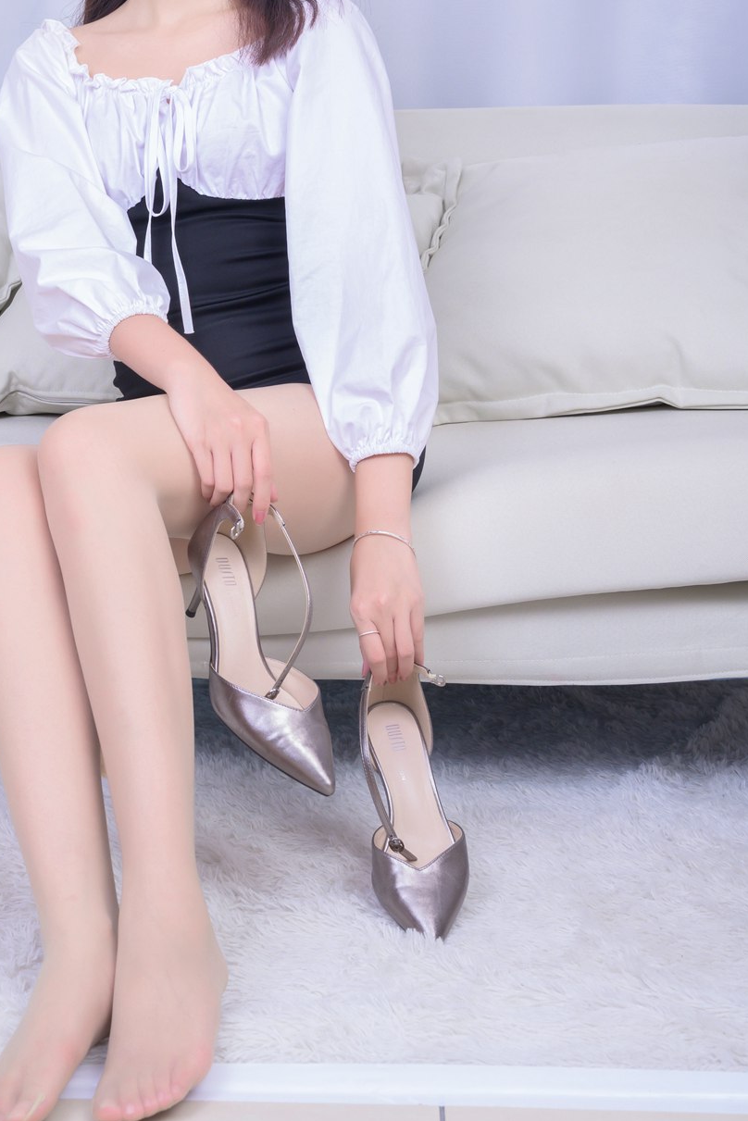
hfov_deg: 20.5
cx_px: 191
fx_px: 2056
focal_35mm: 66
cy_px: 384
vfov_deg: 30.3
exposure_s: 1/160
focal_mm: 41
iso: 500
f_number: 8
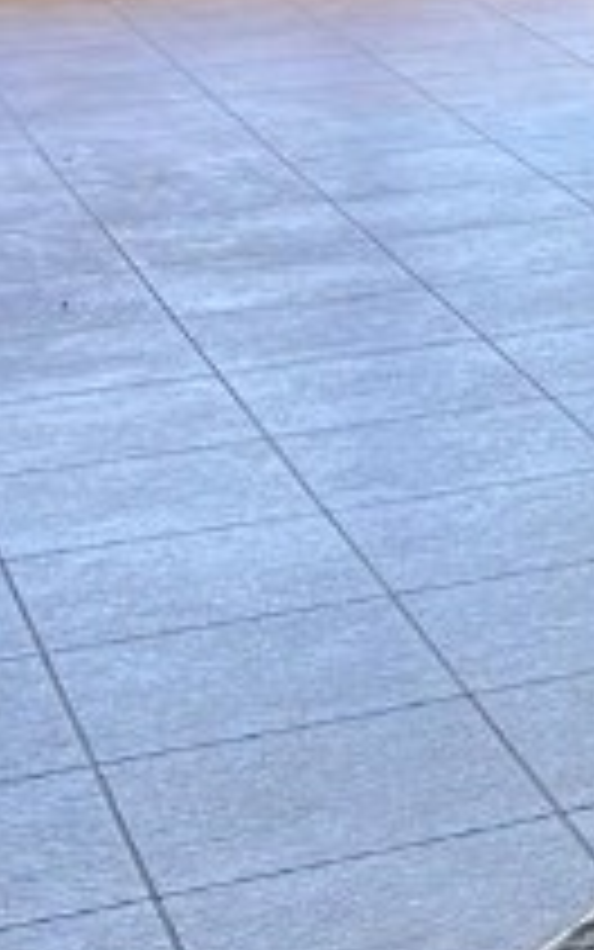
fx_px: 3468
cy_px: 0
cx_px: 1647
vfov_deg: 15.3
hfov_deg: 8.5
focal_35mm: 134
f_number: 1.5
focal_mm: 5.7
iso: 64
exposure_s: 1/124
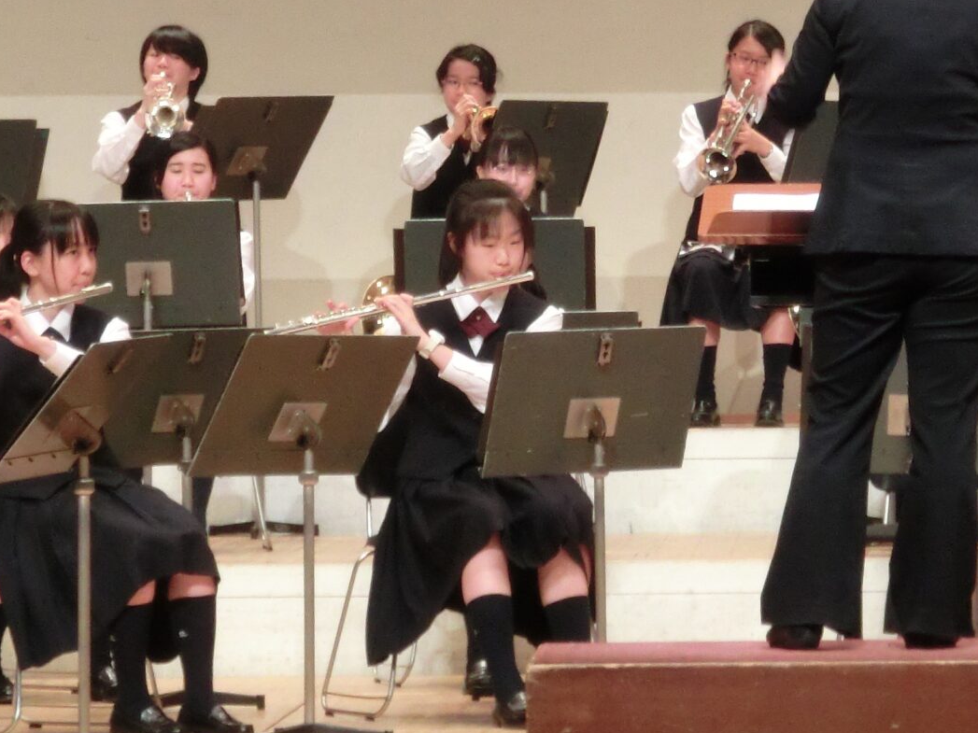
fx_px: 7458
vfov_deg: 5.6
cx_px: 871
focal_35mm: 264
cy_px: -68
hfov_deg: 7.5
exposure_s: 1/60
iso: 640
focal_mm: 19.1
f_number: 4.4
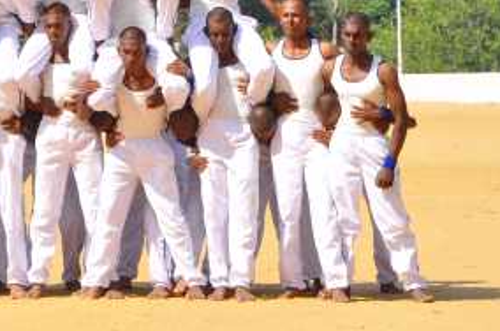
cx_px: 90
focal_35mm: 333
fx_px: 4615
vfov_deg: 4.1
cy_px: -18
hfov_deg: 6.2
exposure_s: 1/160
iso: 200
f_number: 13
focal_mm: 105
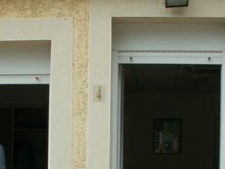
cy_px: 169
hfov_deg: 24.4
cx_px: 94
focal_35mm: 80
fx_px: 520
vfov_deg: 18.0
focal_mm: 5.86
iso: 50
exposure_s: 1/100
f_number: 5
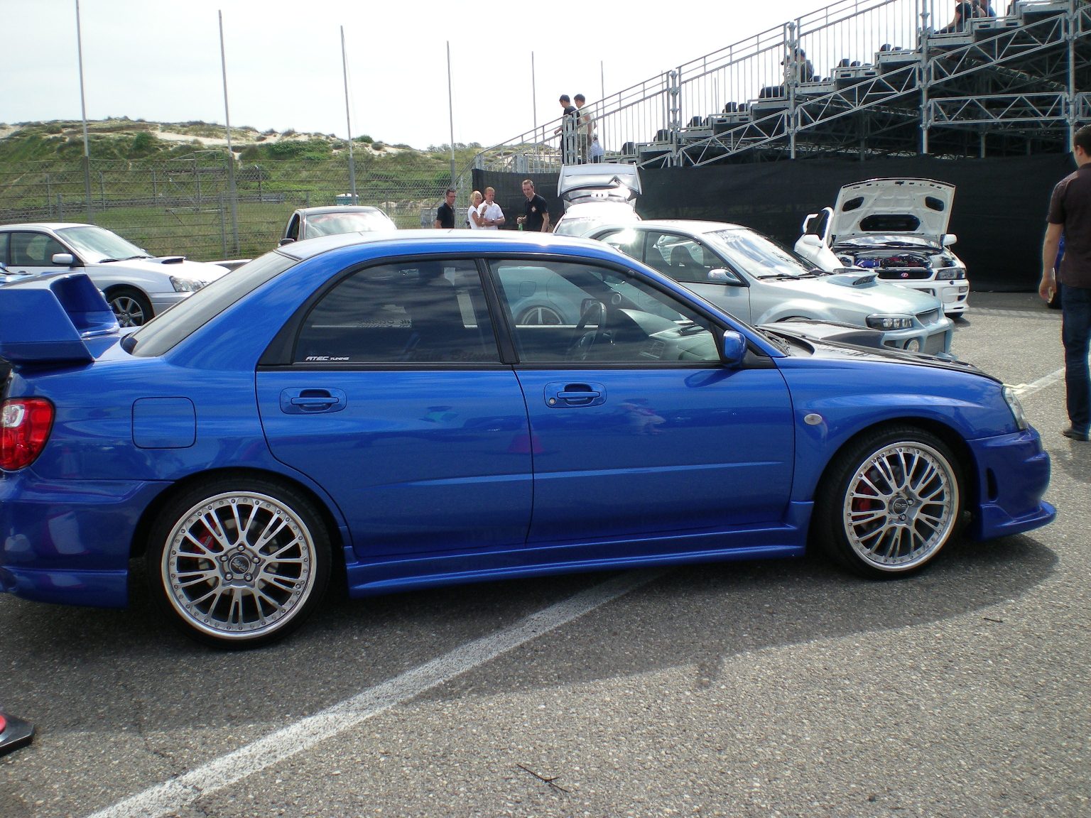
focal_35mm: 38
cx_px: 546
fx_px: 1198
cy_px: 409
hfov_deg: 49.0
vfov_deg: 37.7
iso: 50
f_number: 4.6
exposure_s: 1/254
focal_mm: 6.3
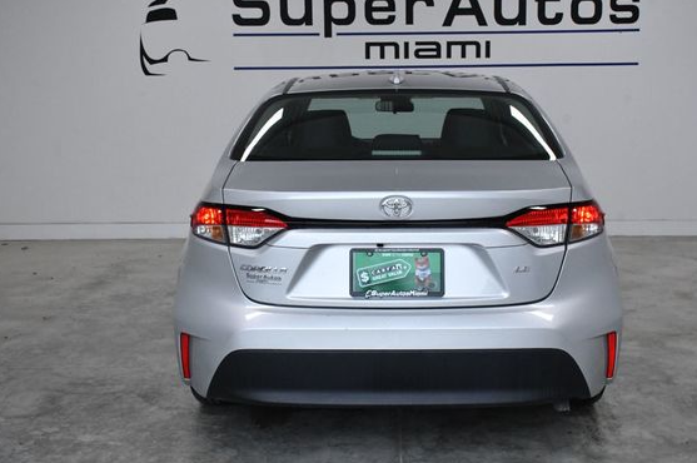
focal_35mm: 46
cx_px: 392
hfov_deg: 42.7
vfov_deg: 29.2
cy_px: 213
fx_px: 890
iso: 2500
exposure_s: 1/500
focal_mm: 27
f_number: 11
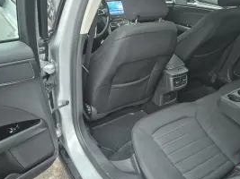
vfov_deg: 45.3
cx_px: 137
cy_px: 104
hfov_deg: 58.2
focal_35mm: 31
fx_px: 215
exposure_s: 1/50
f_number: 1.8
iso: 2000
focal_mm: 5.4
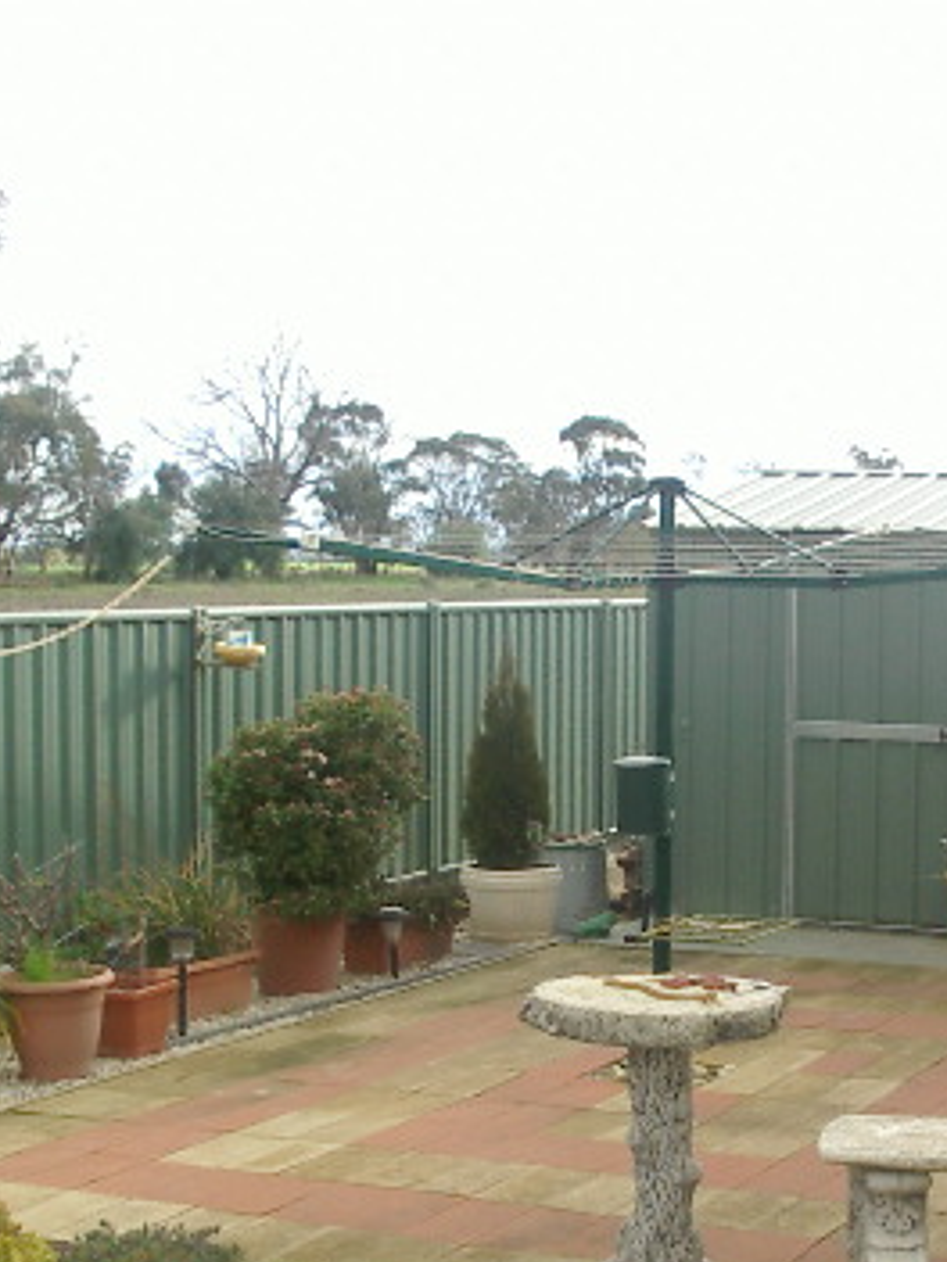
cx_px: 624
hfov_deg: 21.2
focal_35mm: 69
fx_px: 2517
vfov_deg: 28.0
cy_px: 857
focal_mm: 5.8
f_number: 4.8
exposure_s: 1/125
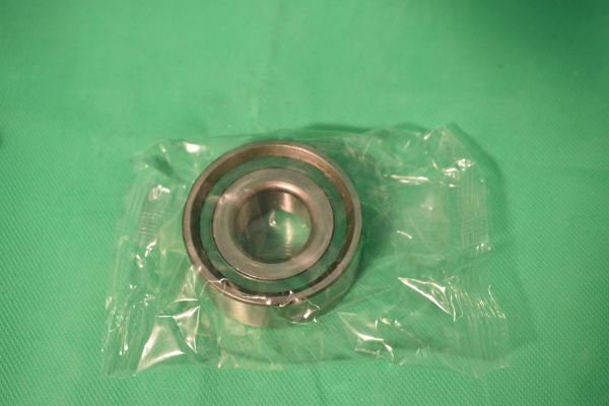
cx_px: 304
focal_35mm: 46
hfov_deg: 42.3
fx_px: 787
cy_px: 203
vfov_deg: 28.9
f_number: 5.6
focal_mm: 31
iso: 220
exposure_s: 1/60
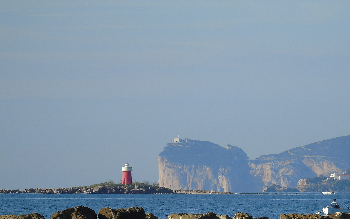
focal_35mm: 405
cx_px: 235
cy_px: 167
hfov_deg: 5.2
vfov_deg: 3.2
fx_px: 3863
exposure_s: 1/500
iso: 80
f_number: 4.9
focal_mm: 50
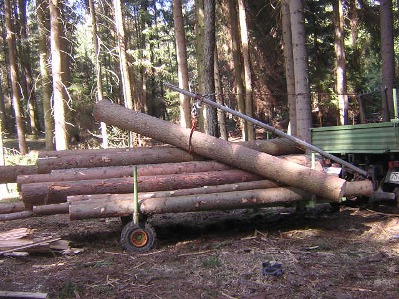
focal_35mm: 36
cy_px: 150
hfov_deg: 51.4
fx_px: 415
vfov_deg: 39.7
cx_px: 200
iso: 132
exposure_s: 1/30
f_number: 2.6
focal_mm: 4.7
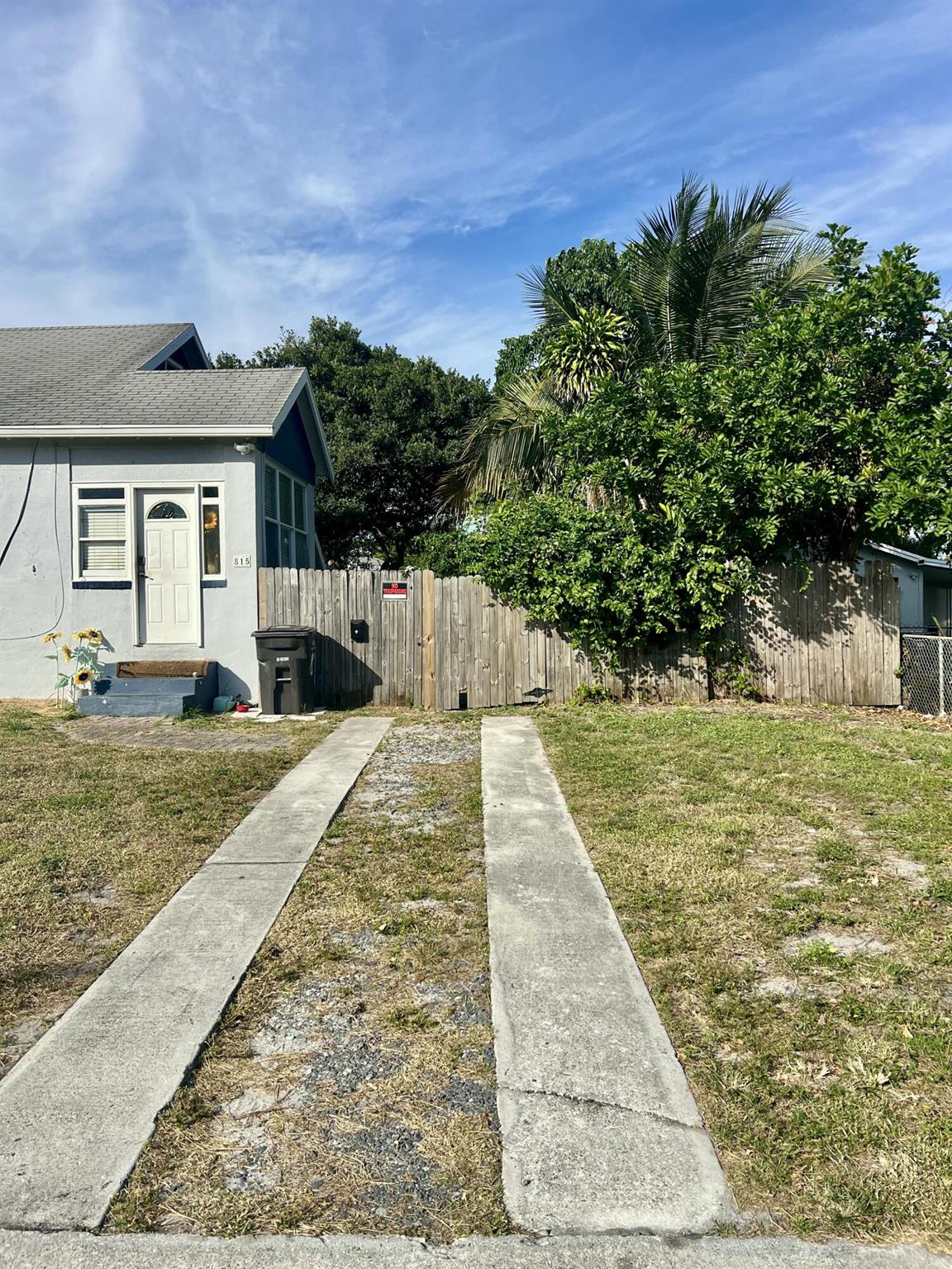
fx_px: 953
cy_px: 634
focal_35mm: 26
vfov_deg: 67.3
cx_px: 476
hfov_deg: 53.1
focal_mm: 5.7
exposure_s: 1/4444
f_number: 1.5
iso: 50
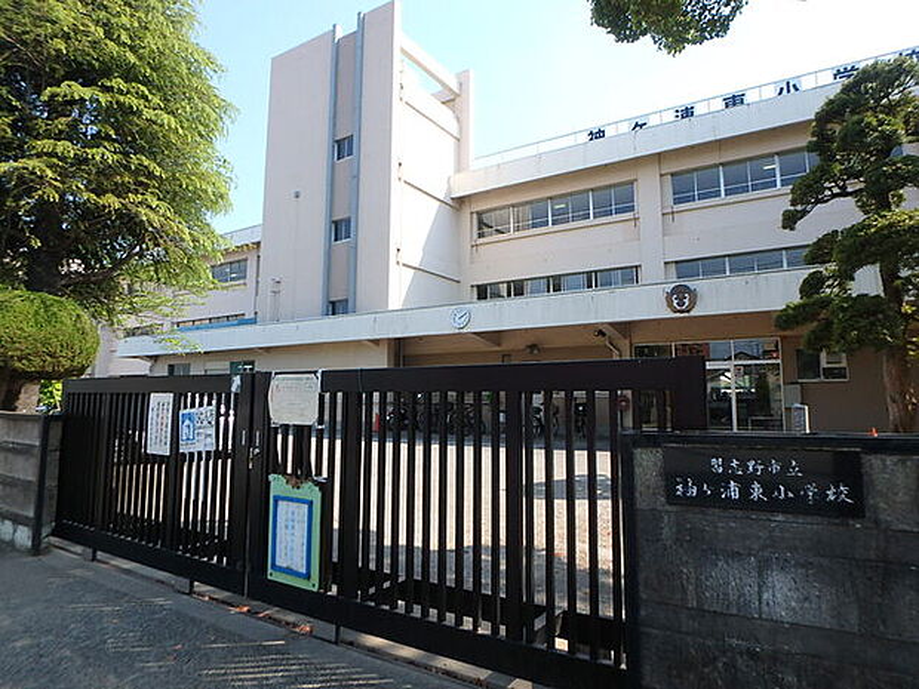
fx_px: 558
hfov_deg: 79.0
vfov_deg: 63.4
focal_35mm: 21
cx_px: 460
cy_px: 344
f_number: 3.5
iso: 125
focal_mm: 3.7
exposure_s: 1/500
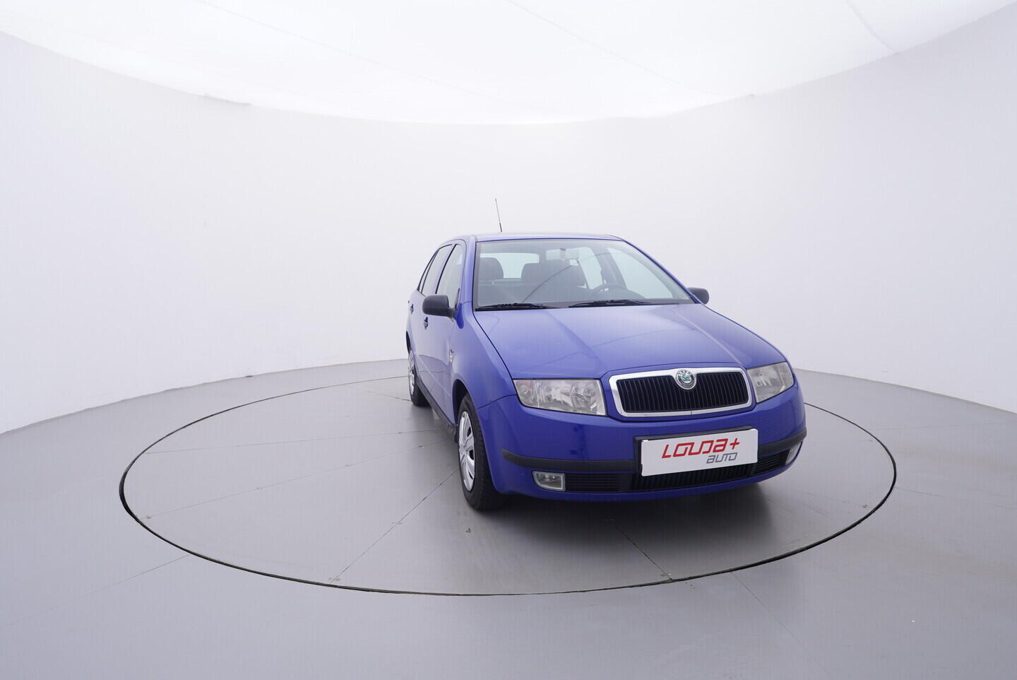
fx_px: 636
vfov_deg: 56.2
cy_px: 340
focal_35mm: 22
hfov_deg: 77.3
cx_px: 508
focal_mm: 15
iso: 200
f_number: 5
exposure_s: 1/80
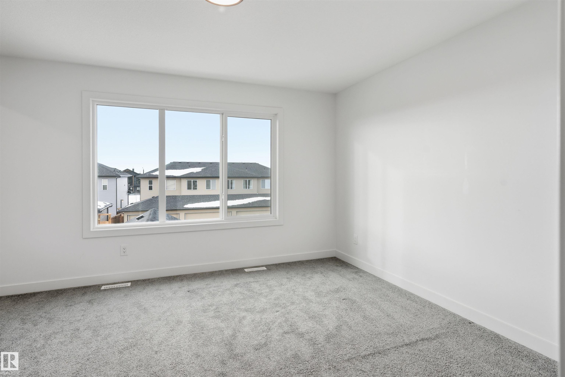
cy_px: 188
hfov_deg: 87.8
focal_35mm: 19
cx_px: 282
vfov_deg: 65.4
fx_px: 294
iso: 400
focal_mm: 18.7
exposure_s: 1/640
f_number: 7.1
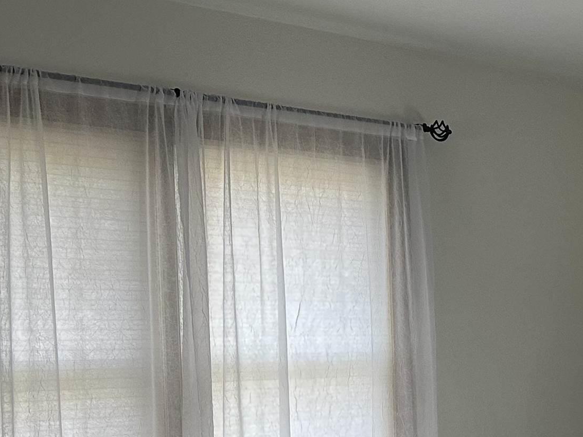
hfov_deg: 25.3
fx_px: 1128
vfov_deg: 21.3
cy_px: 412
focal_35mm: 67
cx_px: 744
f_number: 1.78
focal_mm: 6.86
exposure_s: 1/114
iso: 250
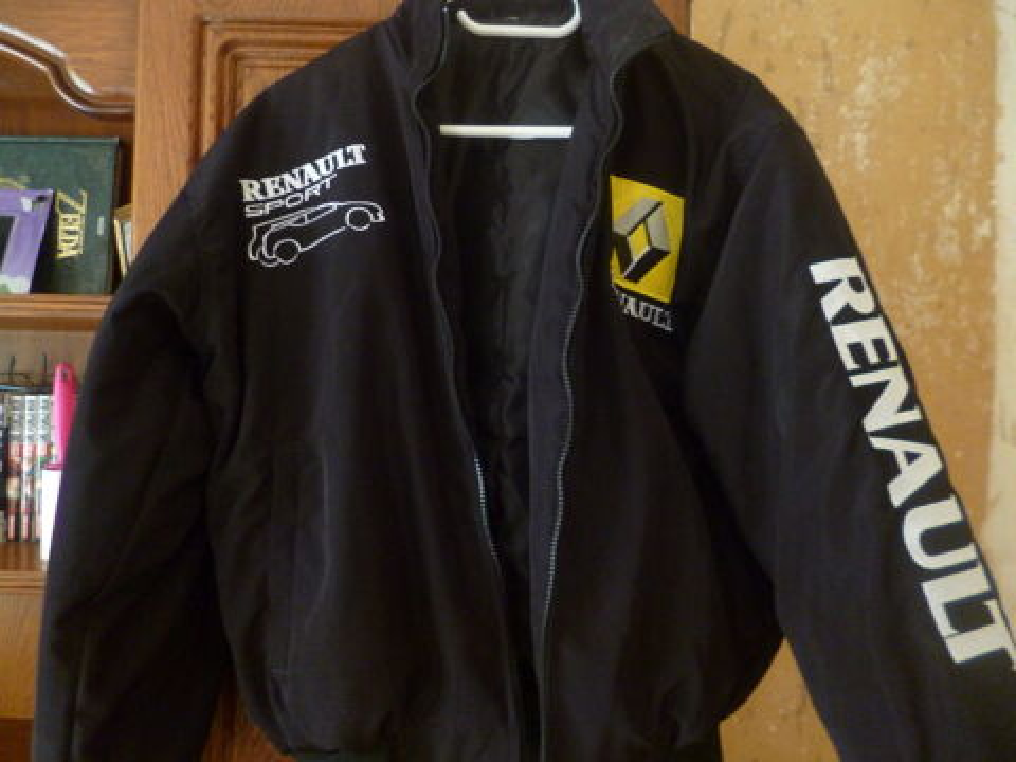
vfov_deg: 56.8
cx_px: 508
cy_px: 381
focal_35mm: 24
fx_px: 704
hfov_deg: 71.6
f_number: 2.5
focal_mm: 4.3
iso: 400
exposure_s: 1/4
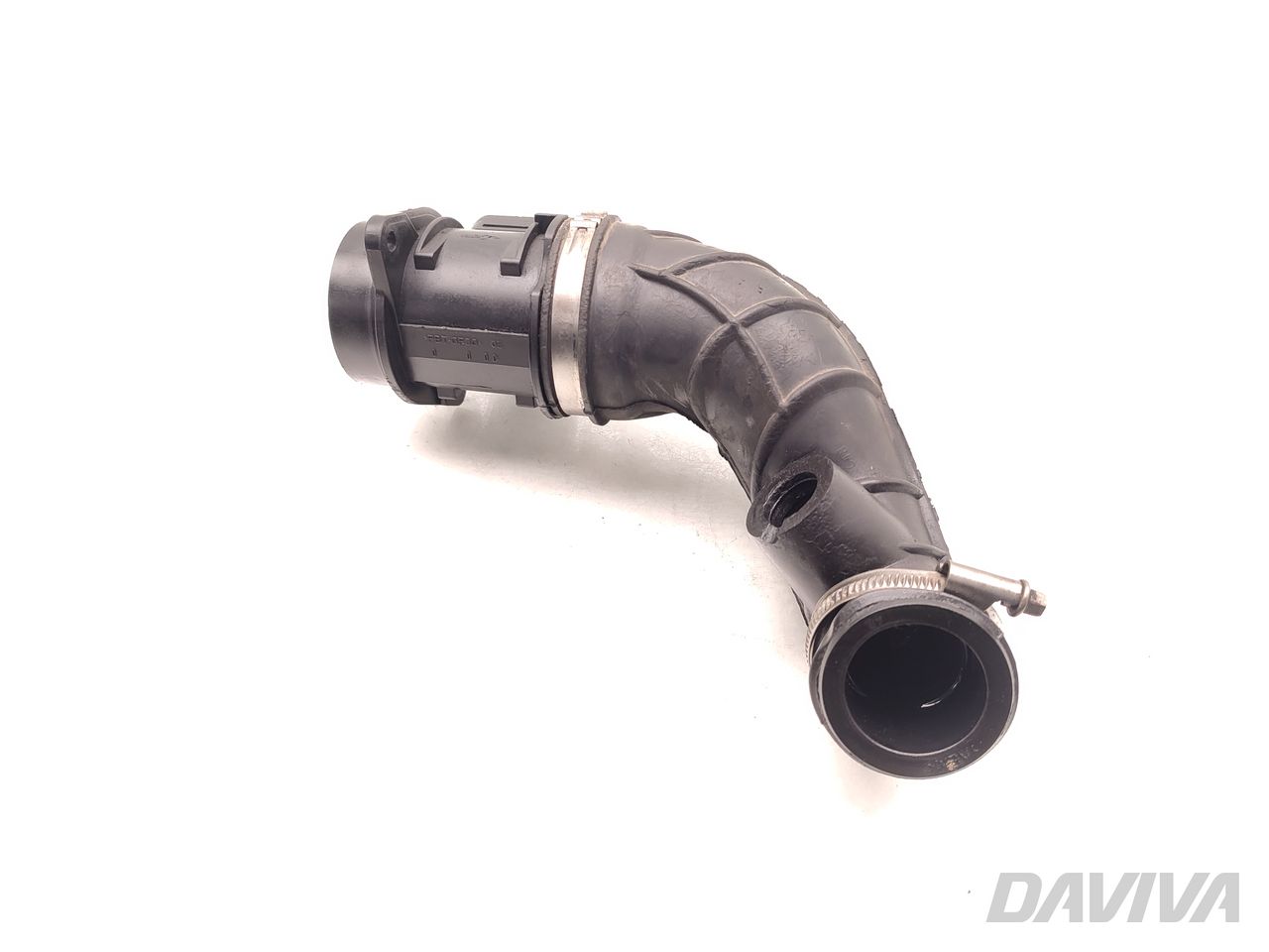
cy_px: 476
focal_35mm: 24
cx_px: 634
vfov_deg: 56.8
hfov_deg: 71.6
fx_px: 880
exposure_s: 1/80
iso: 200
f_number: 1.89
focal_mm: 5.89
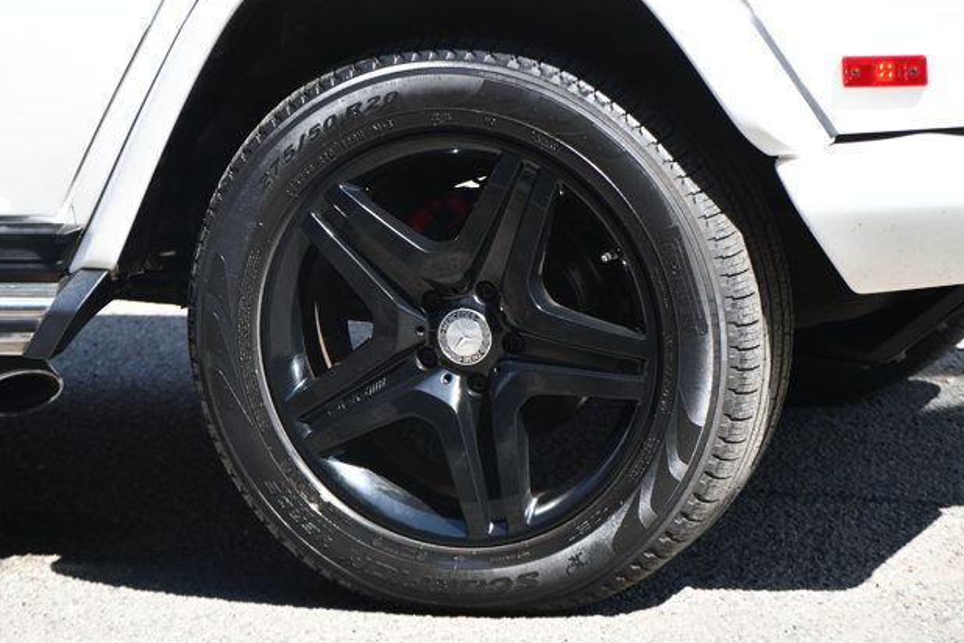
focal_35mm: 171
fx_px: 4579
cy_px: 313
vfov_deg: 8.0
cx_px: 474
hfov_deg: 12.0
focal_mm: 110
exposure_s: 1/250
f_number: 6.3
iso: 200
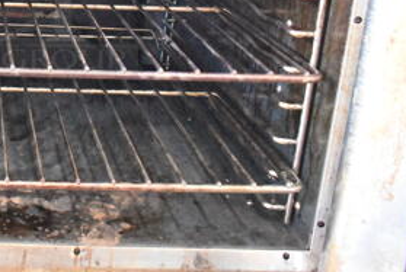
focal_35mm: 59
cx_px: -23
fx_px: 666
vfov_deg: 22.2
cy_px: -1
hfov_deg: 30.8
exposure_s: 1/125
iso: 16000
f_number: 3.5
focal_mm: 18
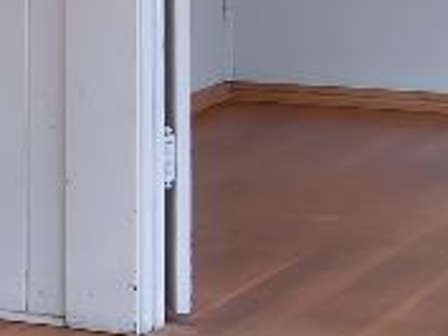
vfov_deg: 8.5
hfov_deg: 10.4
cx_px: -516
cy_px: -205
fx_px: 2215
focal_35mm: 171
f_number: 3.5
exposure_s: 1/50
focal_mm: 14
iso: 100
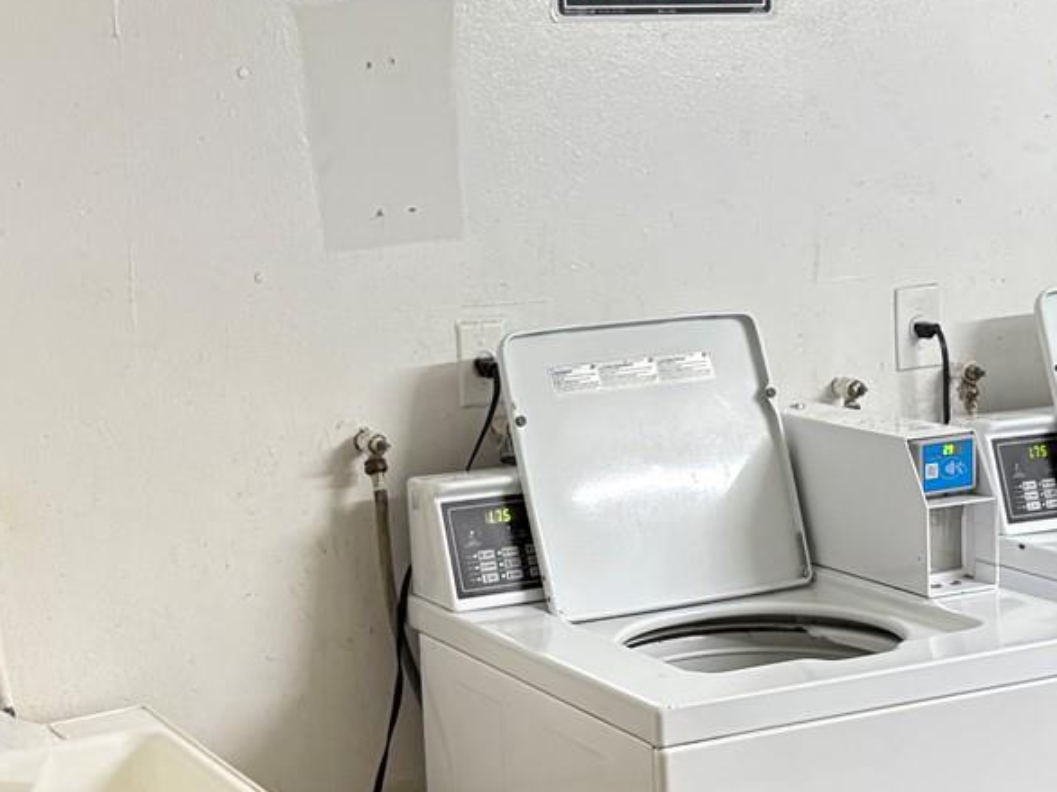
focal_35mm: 71
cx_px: 601
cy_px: 507
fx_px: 2167
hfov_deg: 27.4
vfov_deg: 20.7
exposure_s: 1/60
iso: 200
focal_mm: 5.96
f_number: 1.6
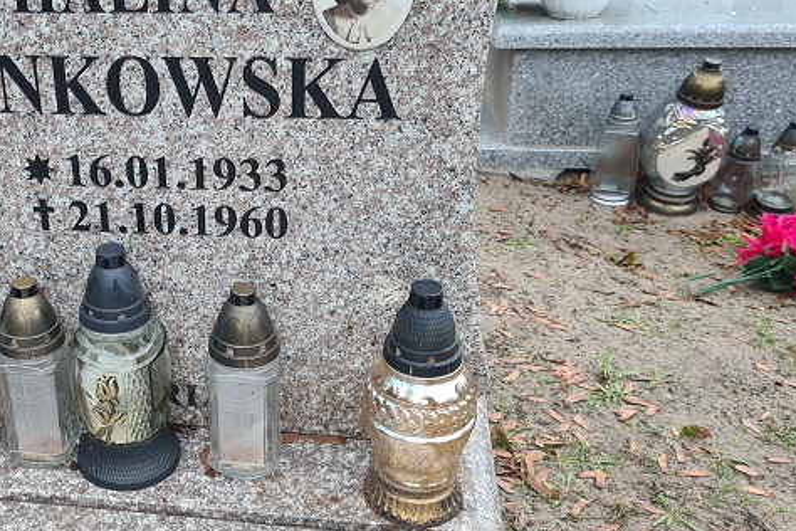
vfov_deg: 29.2
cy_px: 223
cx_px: 217
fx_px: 1017
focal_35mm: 46
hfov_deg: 41.7
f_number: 1.8
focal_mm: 5.4
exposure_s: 1/50
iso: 50
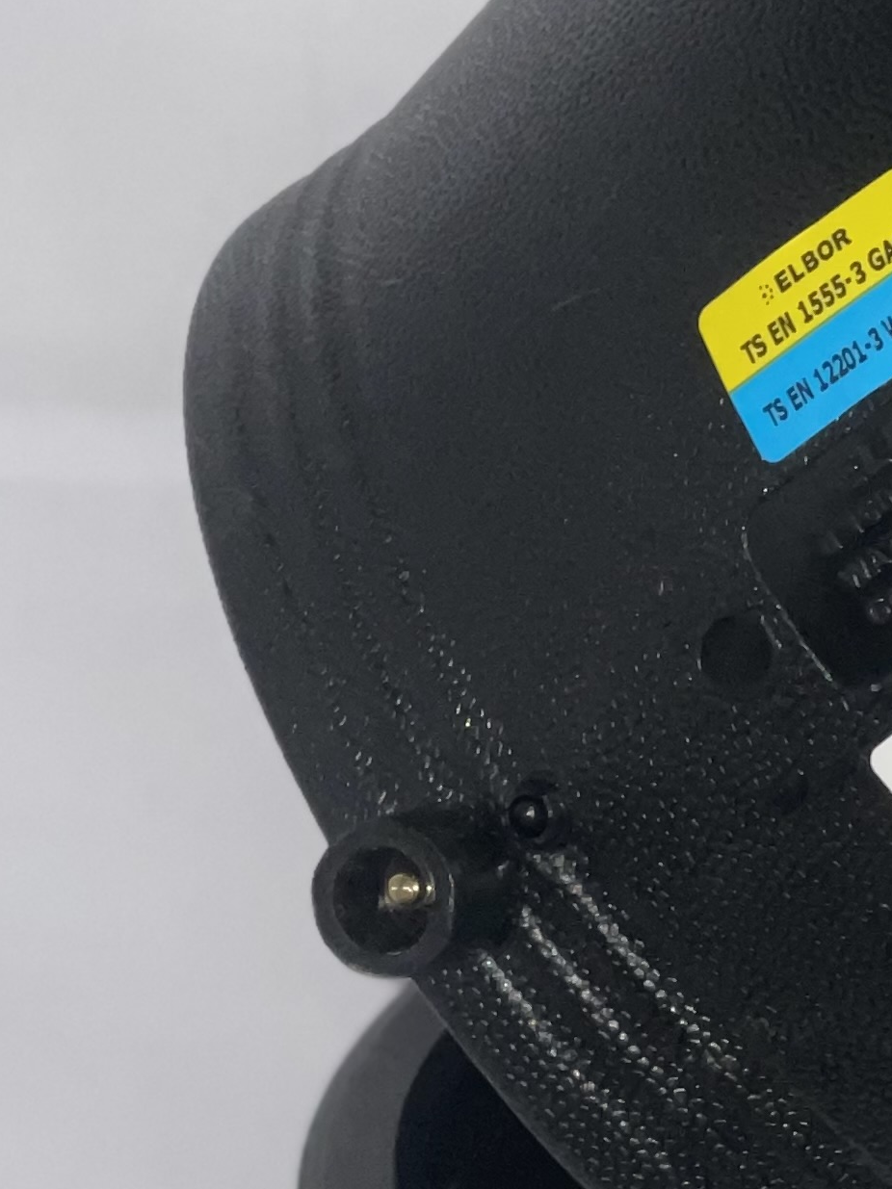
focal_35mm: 209
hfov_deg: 7.0
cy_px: 1134
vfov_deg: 9.4
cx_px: 1297
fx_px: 7182
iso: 100
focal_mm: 7.5
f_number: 2.2
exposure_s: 1/34
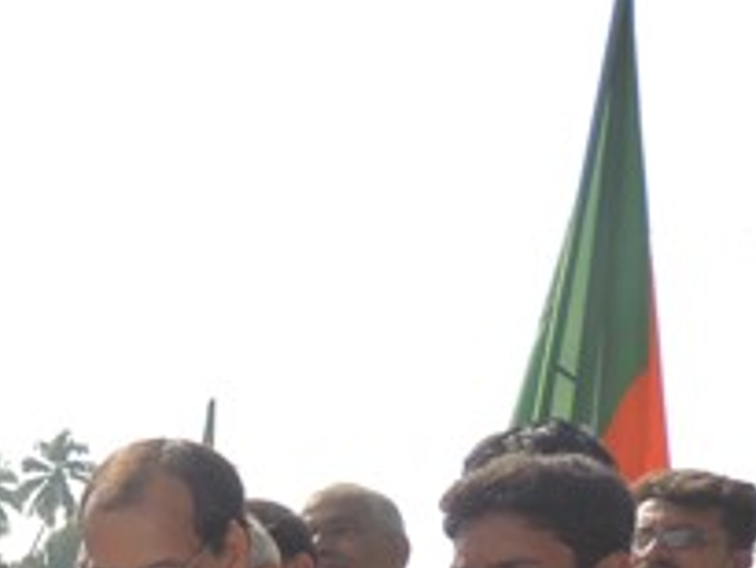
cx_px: -295
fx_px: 1639
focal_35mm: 75
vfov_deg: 18.4
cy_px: 730
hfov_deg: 22.5
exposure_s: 1/1000
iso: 100
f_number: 3
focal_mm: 4.3
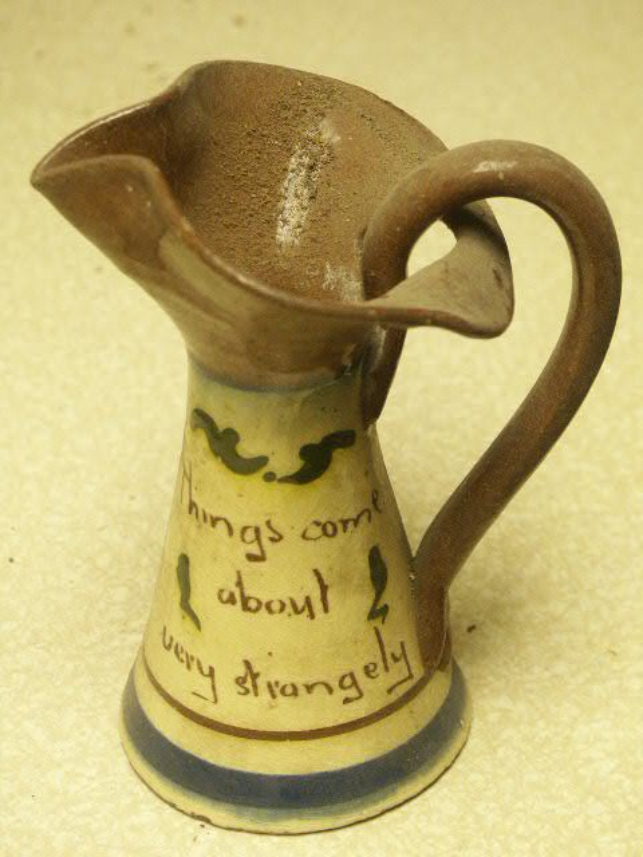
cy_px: 428
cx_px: 322
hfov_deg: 14.4
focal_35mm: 103
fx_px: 2551
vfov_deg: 19.1
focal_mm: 25.42
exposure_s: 1/60
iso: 200
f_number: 3.5
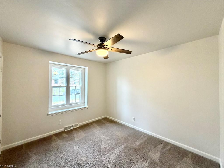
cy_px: 84
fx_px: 91
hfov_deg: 102.1
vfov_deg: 85.7
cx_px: 112
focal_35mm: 14
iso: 200
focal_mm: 2.22
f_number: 2.2
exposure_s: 1/60
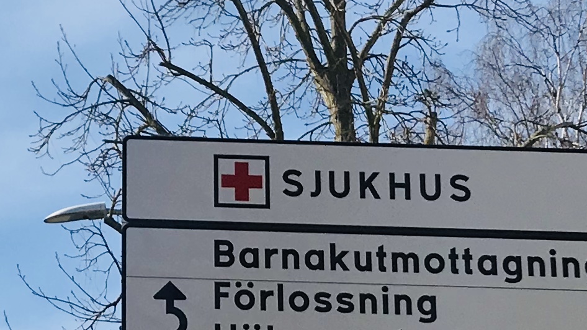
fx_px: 2023
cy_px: 350
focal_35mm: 130
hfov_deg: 16.2
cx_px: -10
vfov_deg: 9.3
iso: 20
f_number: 1.8
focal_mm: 3.99
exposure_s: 1/4000
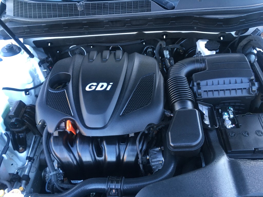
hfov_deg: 61.7
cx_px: 132
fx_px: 220
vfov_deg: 48.2
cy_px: 98
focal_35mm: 29
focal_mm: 4.15
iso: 125
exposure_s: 1/33
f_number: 2.2
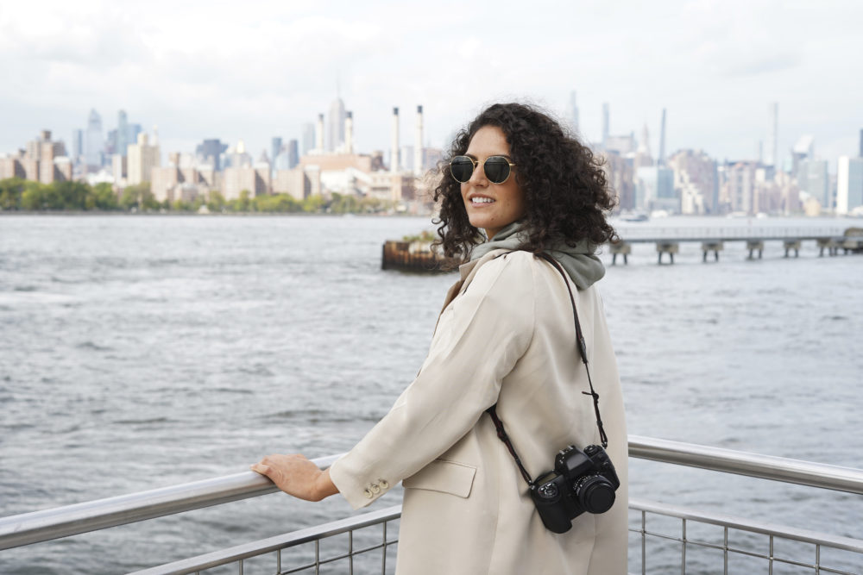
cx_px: 432
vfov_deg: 27.0
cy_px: 288
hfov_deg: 39.6
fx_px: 1199
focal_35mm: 50
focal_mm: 50
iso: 200
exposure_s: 1/400
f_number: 5.6
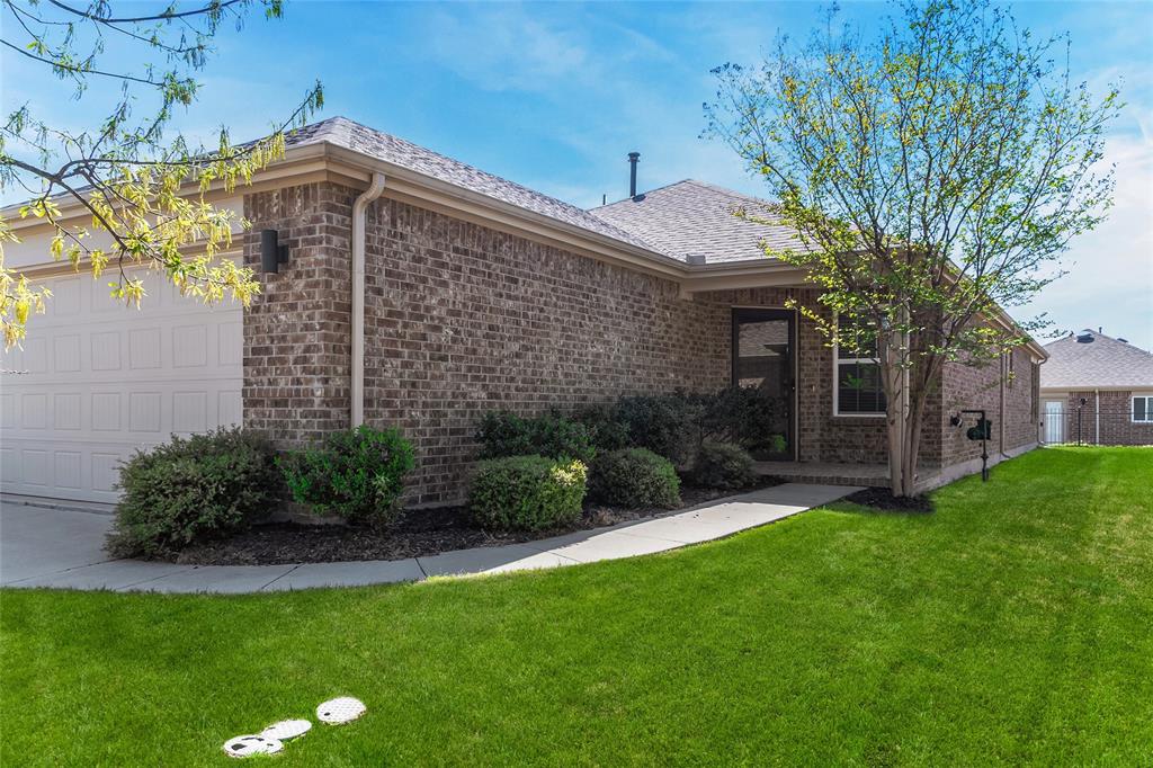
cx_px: 576
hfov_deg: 67.4
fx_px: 864
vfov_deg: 47.9
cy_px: 384
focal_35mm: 27
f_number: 8
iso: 160
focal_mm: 18
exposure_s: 1/160
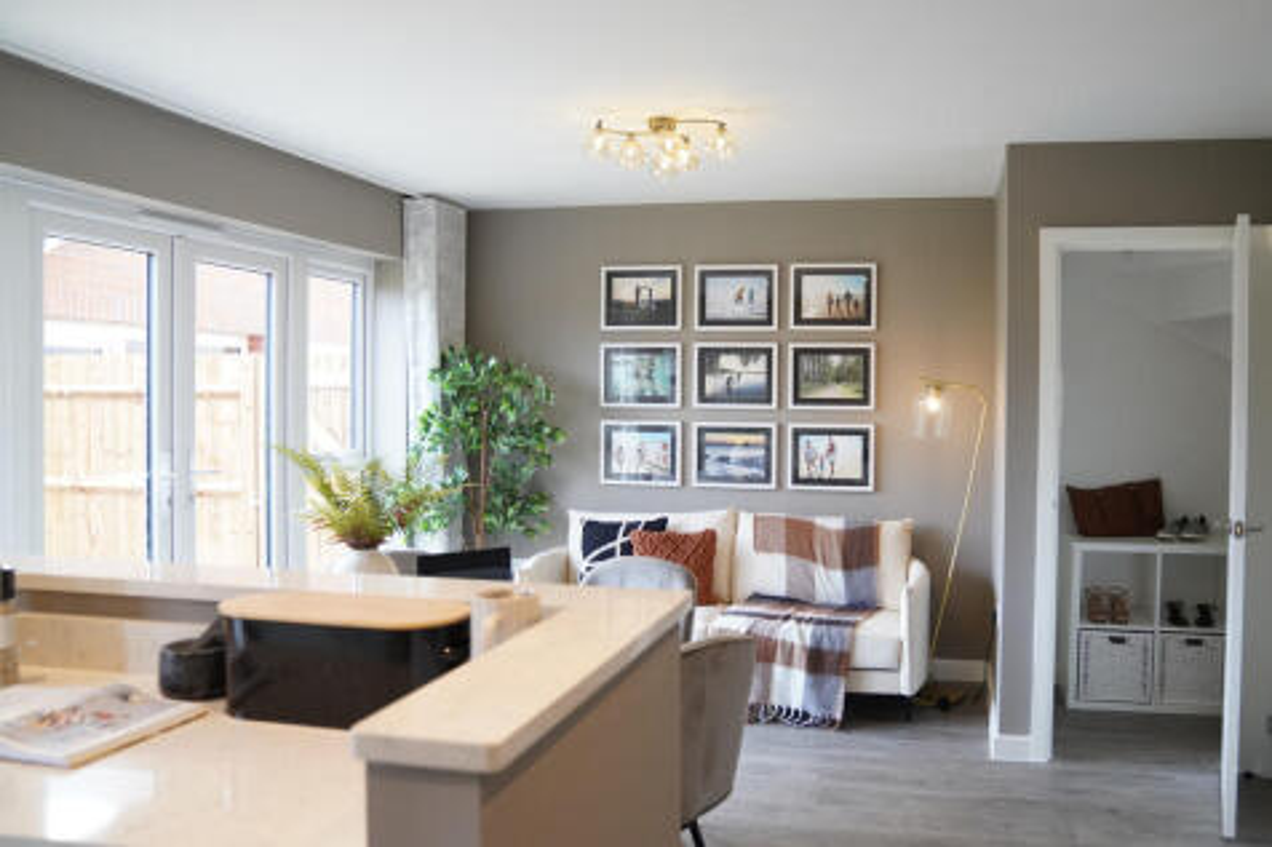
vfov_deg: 53.1
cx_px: 636
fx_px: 848
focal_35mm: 24
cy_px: 424
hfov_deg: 73.8
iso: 2000
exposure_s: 1/500
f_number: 2.8
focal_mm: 24
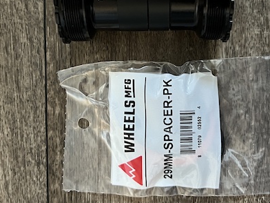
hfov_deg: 36.1
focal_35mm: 53
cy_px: 55
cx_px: 152
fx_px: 413
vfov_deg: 27.2
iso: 500
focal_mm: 5.7
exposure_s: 1/30
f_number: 1.5
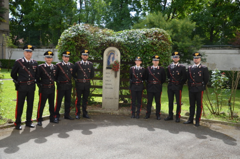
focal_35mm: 38
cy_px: 80
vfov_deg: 35.4
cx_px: 120
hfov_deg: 51.4
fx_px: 250
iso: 400
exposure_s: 1/1000
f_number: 4
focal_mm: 25
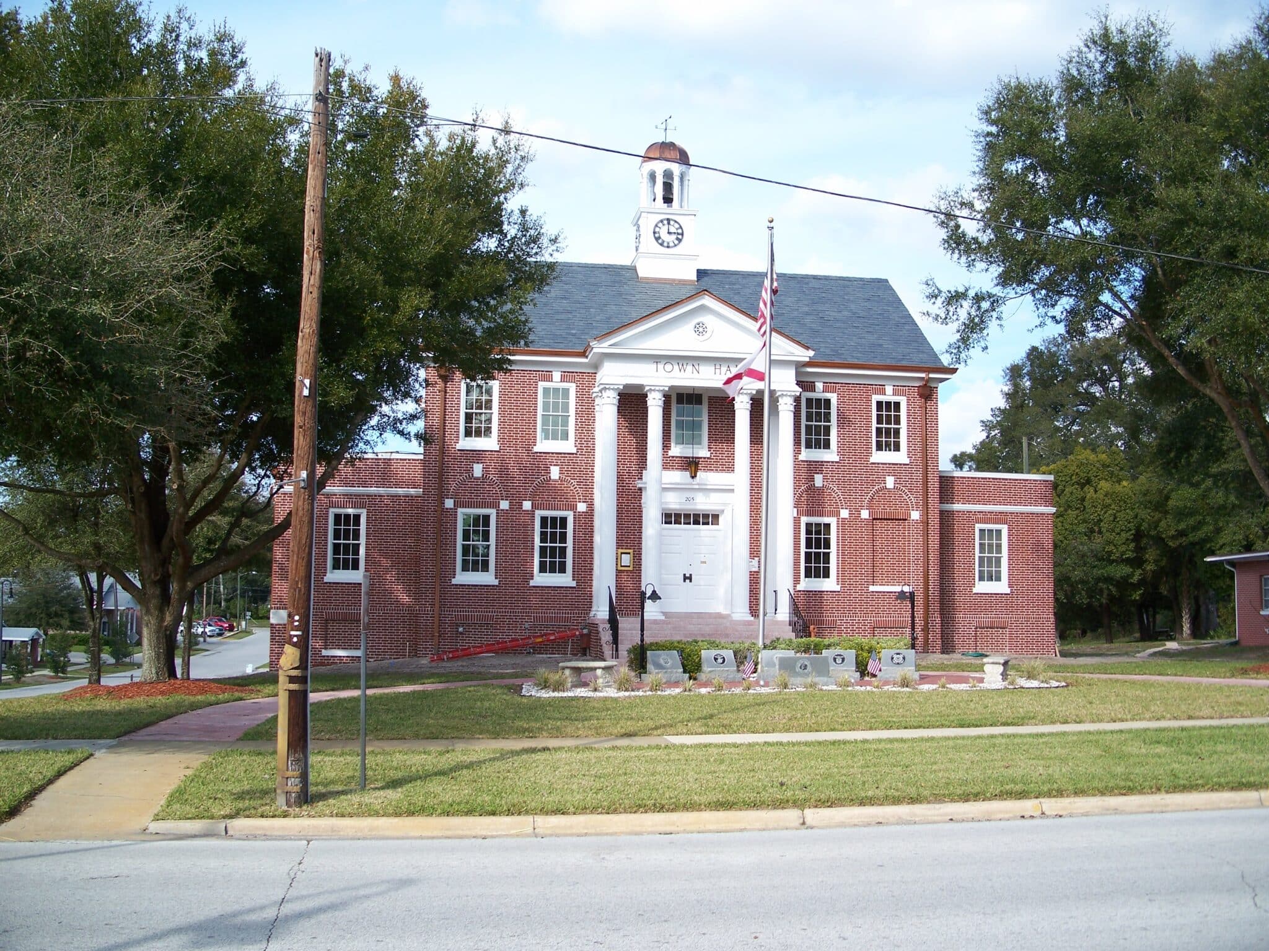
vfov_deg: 38.7
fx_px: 1356
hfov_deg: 50.1
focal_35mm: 37
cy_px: 476
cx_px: 634
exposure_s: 1/500
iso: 64
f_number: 2.8
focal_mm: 7.8
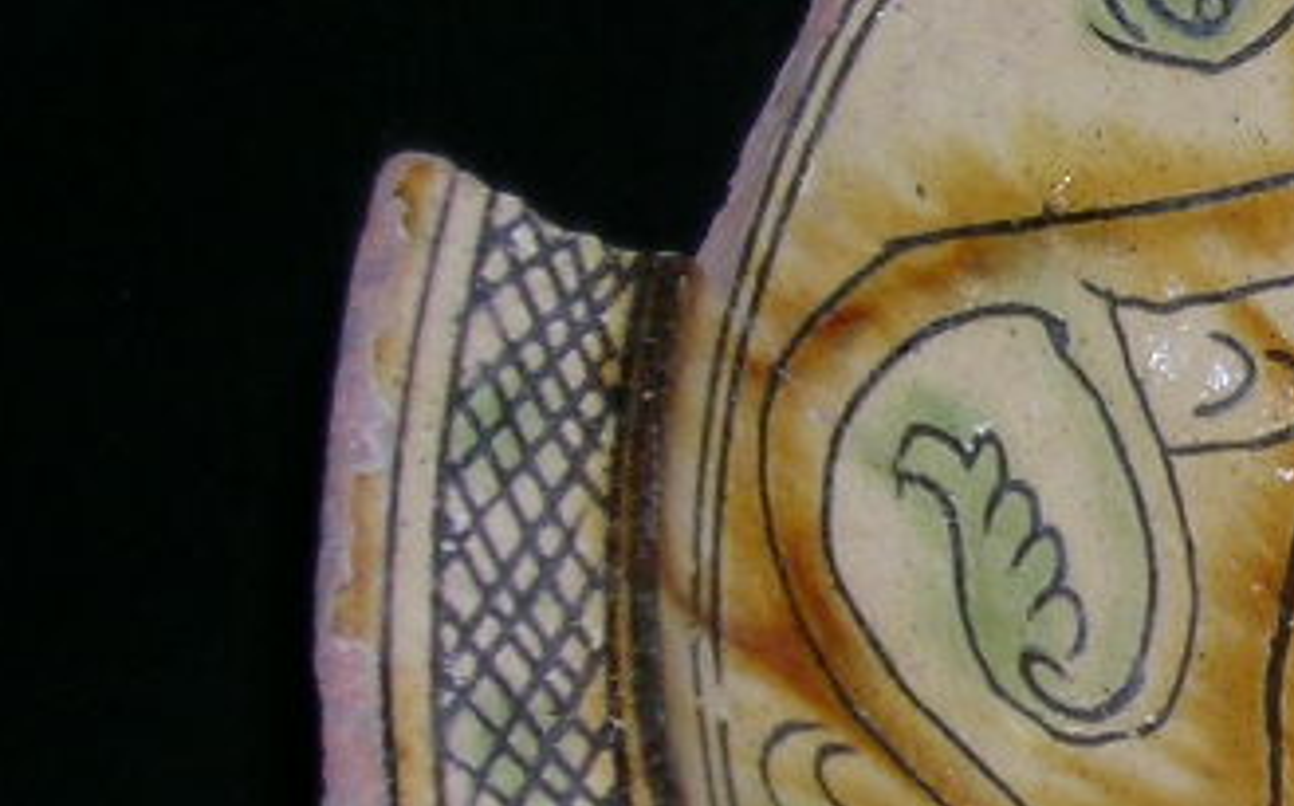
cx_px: 2427
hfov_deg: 11.9
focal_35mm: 161
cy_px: 716
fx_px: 5673
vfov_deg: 8.1
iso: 50
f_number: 3.1
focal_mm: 8
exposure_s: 1/60.1
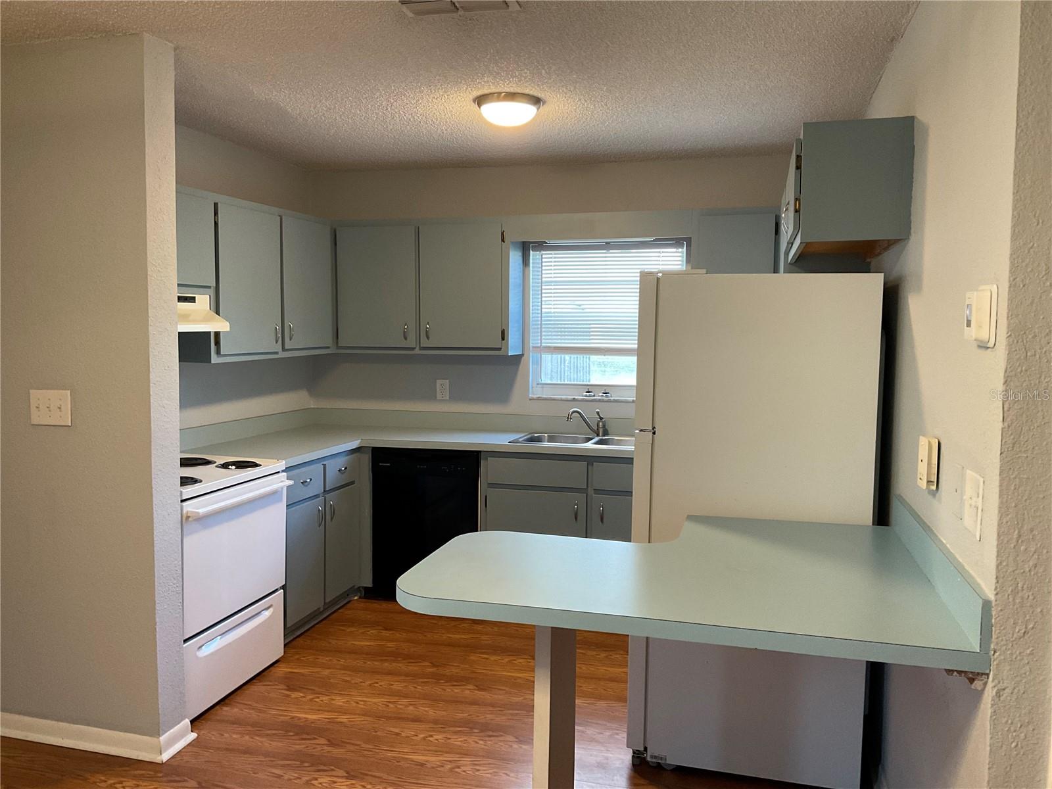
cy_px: 394
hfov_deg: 61.7
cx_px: 526
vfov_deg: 48.2
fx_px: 881
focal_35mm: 29
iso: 160
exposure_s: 1/60
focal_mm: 3
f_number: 1.8
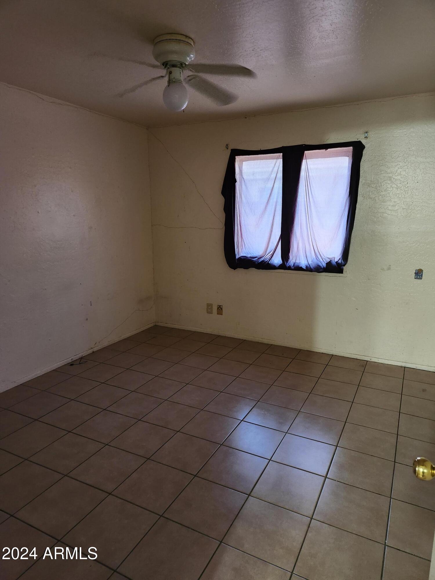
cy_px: 290
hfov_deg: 58.9
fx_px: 385
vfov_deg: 73.9
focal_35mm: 23
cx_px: 218
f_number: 1.8
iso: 500
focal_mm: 5.4
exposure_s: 1/40
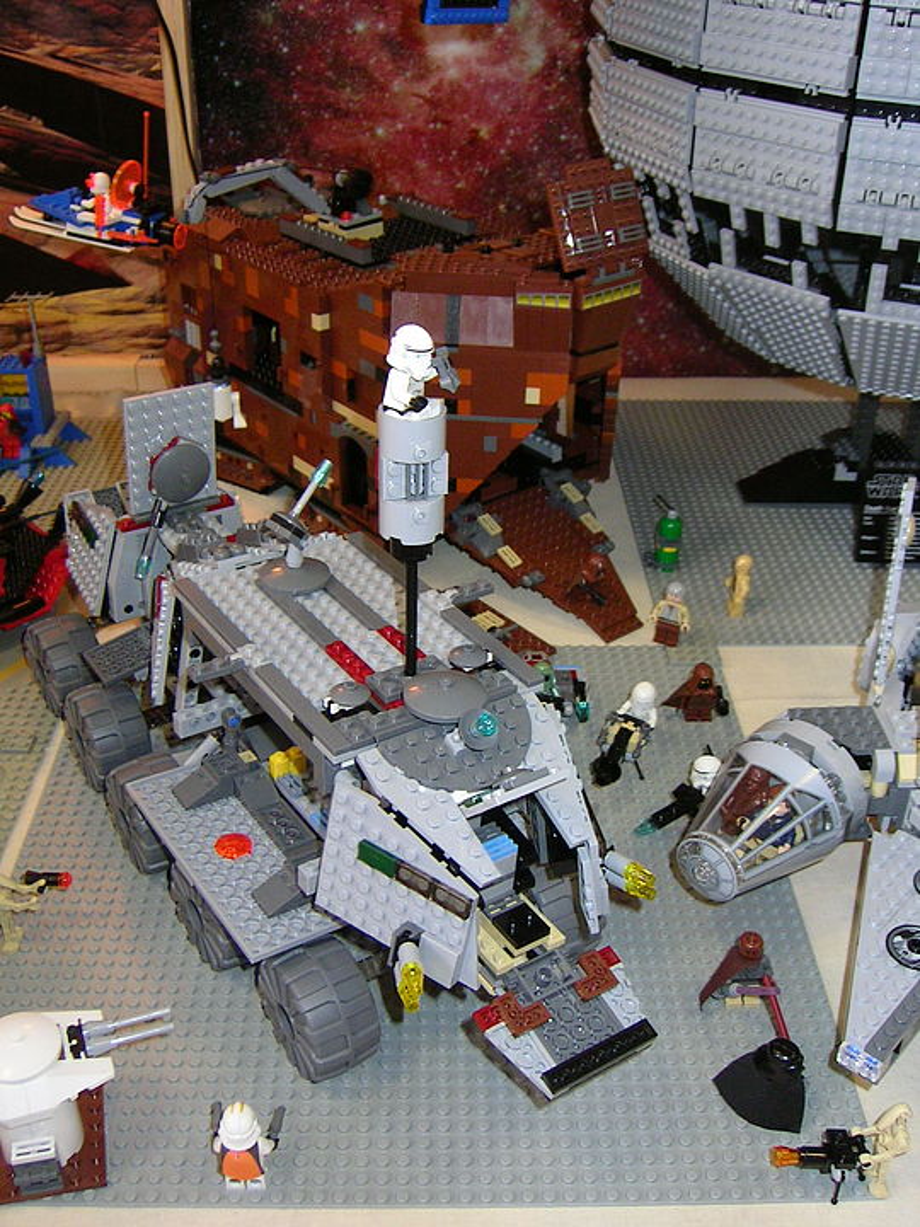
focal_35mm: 36
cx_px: 460
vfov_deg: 51.4
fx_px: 1276
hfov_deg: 39.7
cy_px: 614
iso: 100
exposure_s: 1/30
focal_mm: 5.6
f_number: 2.8
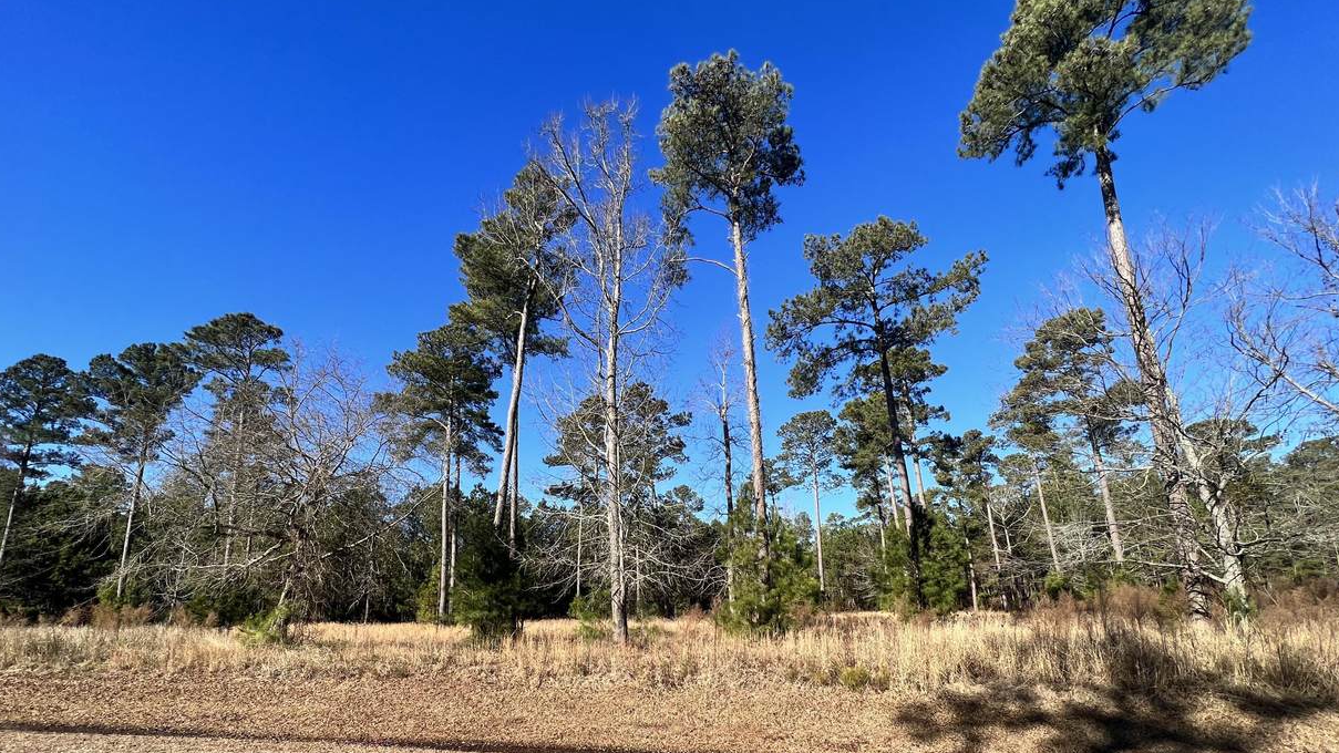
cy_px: 489
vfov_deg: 68.9
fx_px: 533
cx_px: 645
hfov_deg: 103.0
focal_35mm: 15
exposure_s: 1/1014
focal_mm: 1.57
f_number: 1.8
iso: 32
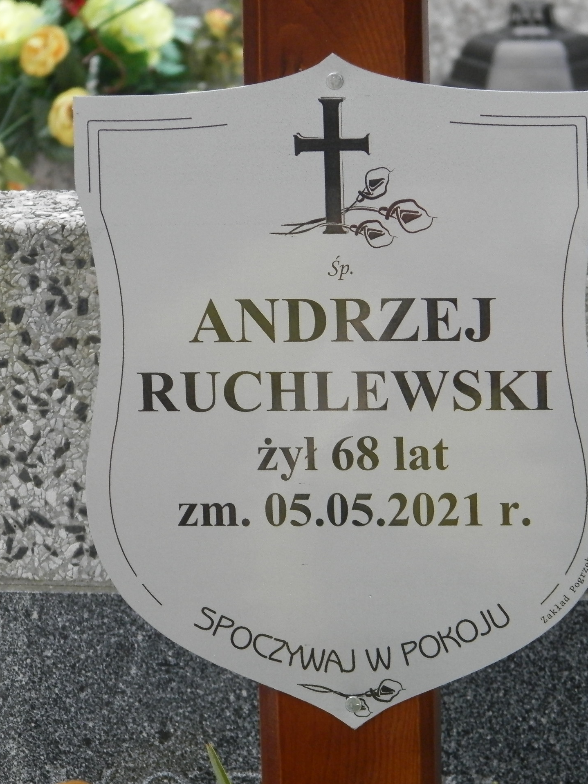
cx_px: 328
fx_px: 6773
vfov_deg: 6.6
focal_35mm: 299
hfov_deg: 5.0
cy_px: 392
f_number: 5.4
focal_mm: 40
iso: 200
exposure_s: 1/100
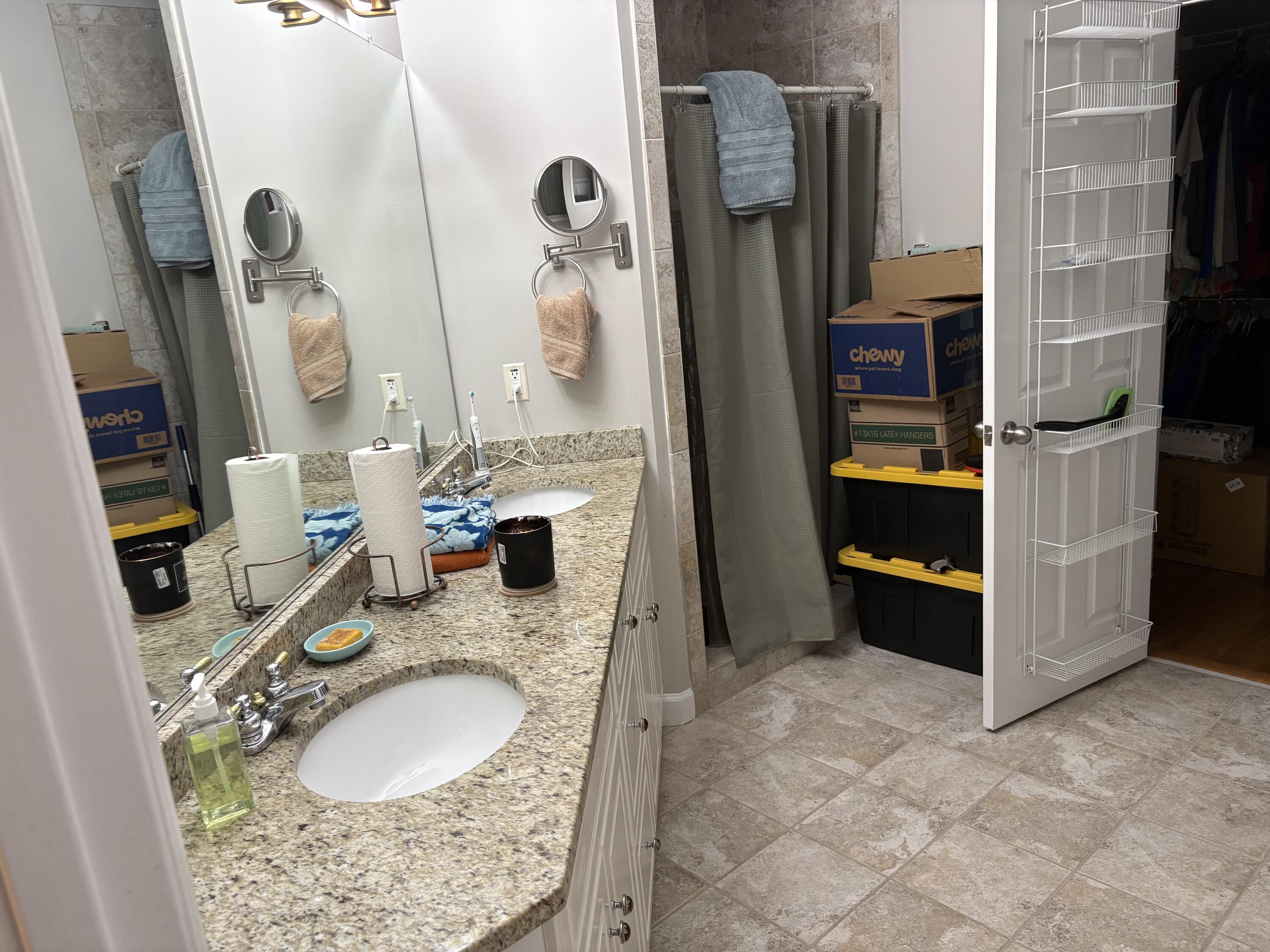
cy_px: 476
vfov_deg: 53.1
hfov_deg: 67.3
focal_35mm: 26
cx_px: 635
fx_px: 954
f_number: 1.6
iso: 125
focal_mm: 5.96
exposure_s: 1/60
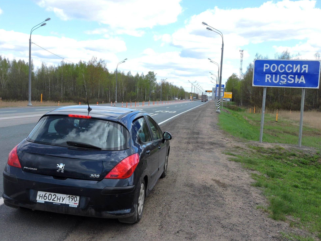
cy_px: 117
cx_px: 159
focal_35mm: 34
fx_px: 315
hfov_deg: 54.0
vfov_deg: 41.8
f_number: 3.6
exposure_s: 1/500
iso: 100
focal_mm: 5.9
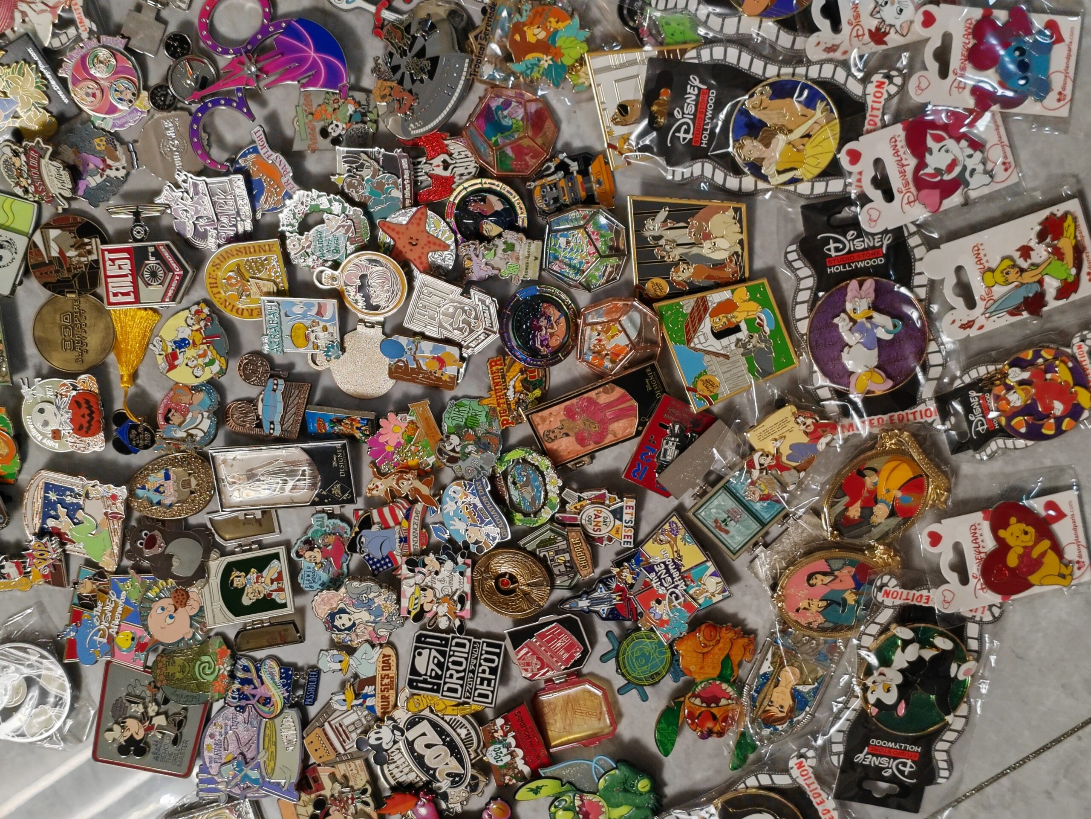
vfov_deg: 27.0
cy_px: 410
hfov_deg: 35.5
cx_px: 546
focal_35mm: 54
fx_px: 1702
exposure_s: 1/100
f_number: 1.8
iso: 400
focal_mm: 6.14
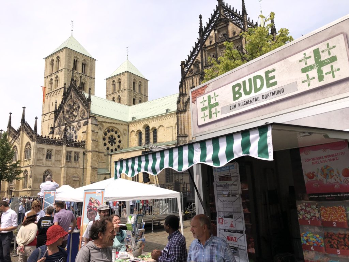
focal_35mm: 28
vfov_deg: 49.7
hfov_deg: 63.4
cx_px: 174
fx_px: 282
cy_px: 131
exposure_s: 1/4367
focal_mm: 3.99
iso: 25
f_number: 1.8
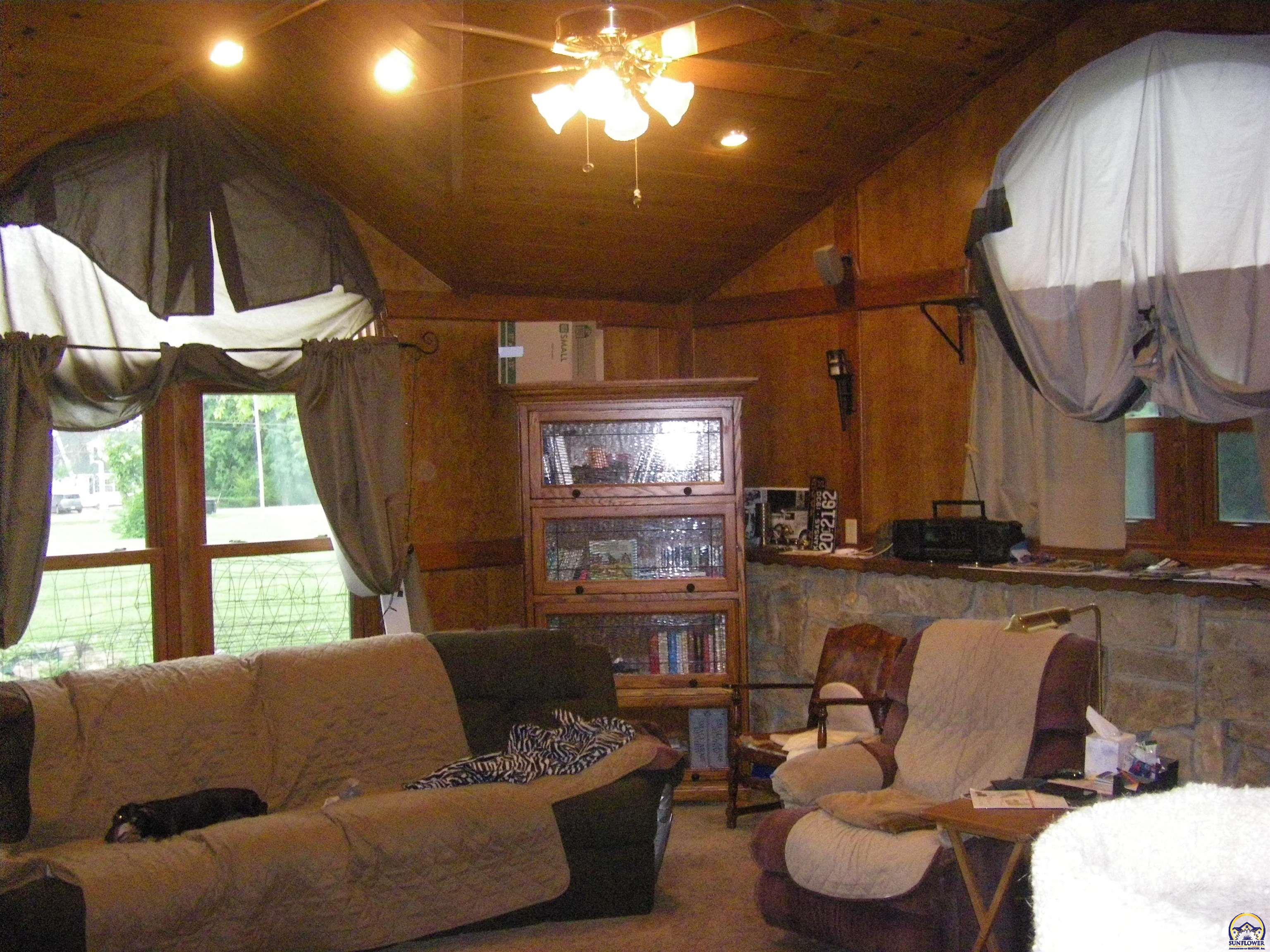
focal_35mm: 38
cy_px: 476
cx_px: 635
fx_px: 1394
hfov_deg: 49.0
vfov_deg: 37.7
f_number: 3.5
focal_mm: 6.3
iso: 800
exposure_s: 1/50
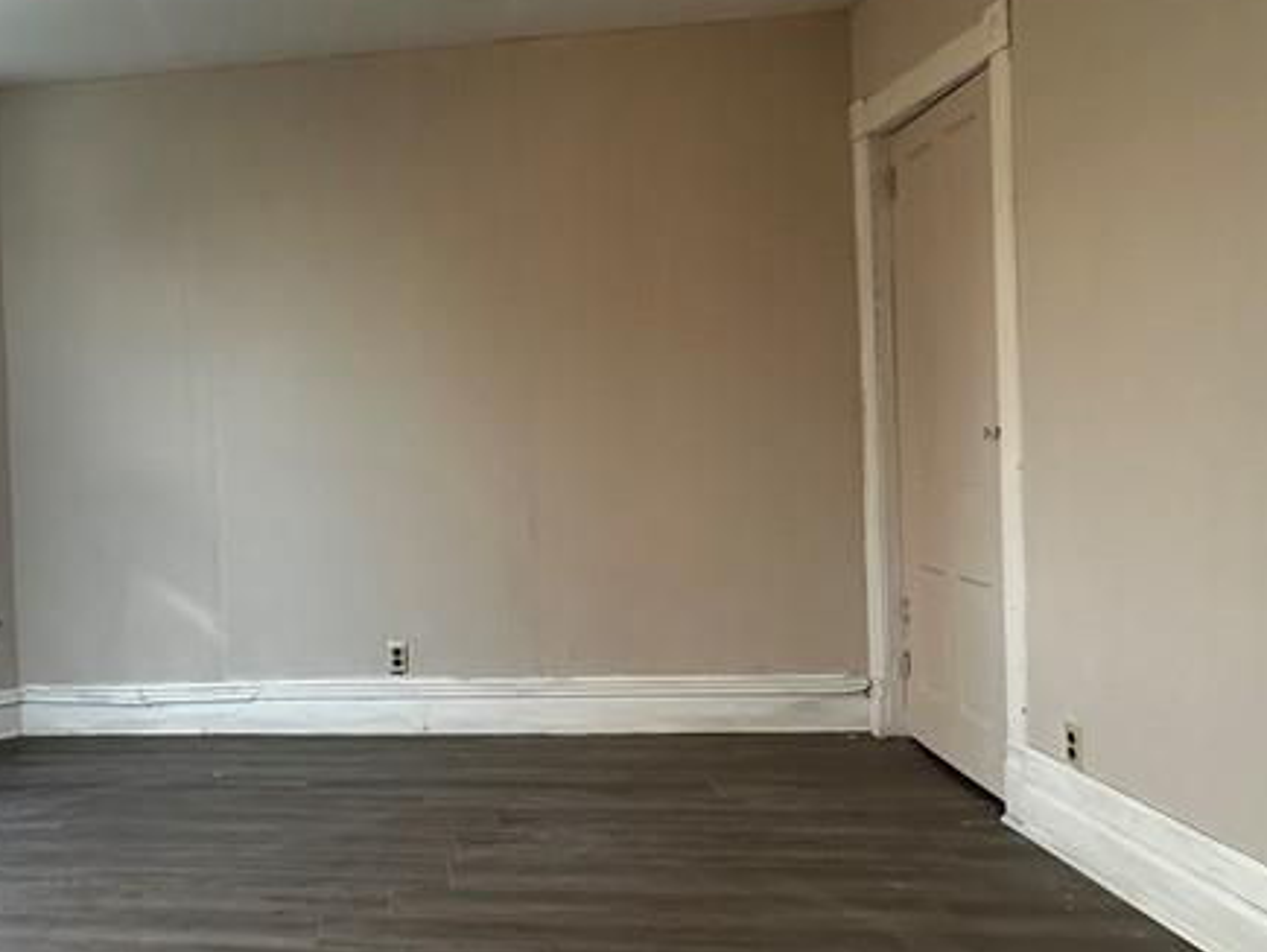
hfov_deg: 51.1
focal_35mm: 33
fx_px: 1209
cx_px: 213
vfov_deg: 43.0
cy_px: 470
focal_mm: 2.22
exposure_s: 1/120
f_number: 2.2
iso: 125
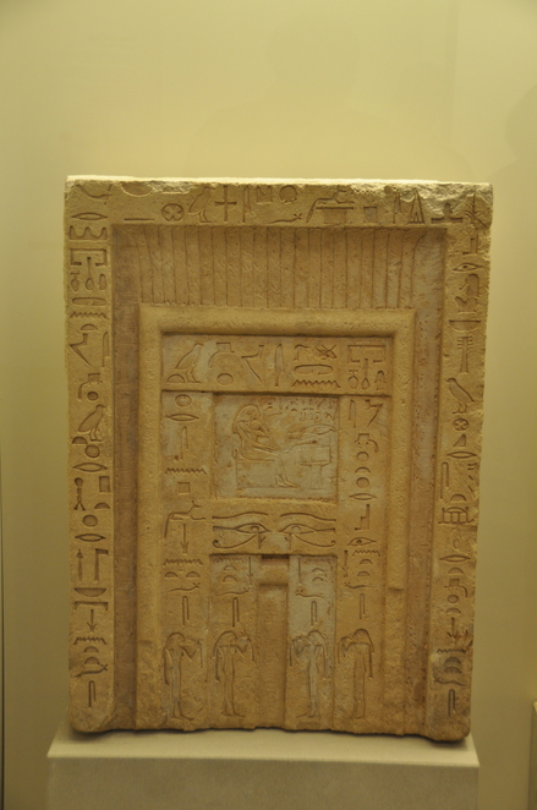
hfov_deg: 22.5
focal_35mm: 60
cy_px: 405
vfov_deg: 33.5
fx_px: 1347
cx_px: 268
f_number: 4.5
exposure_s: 1/30
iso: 500
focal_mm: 40
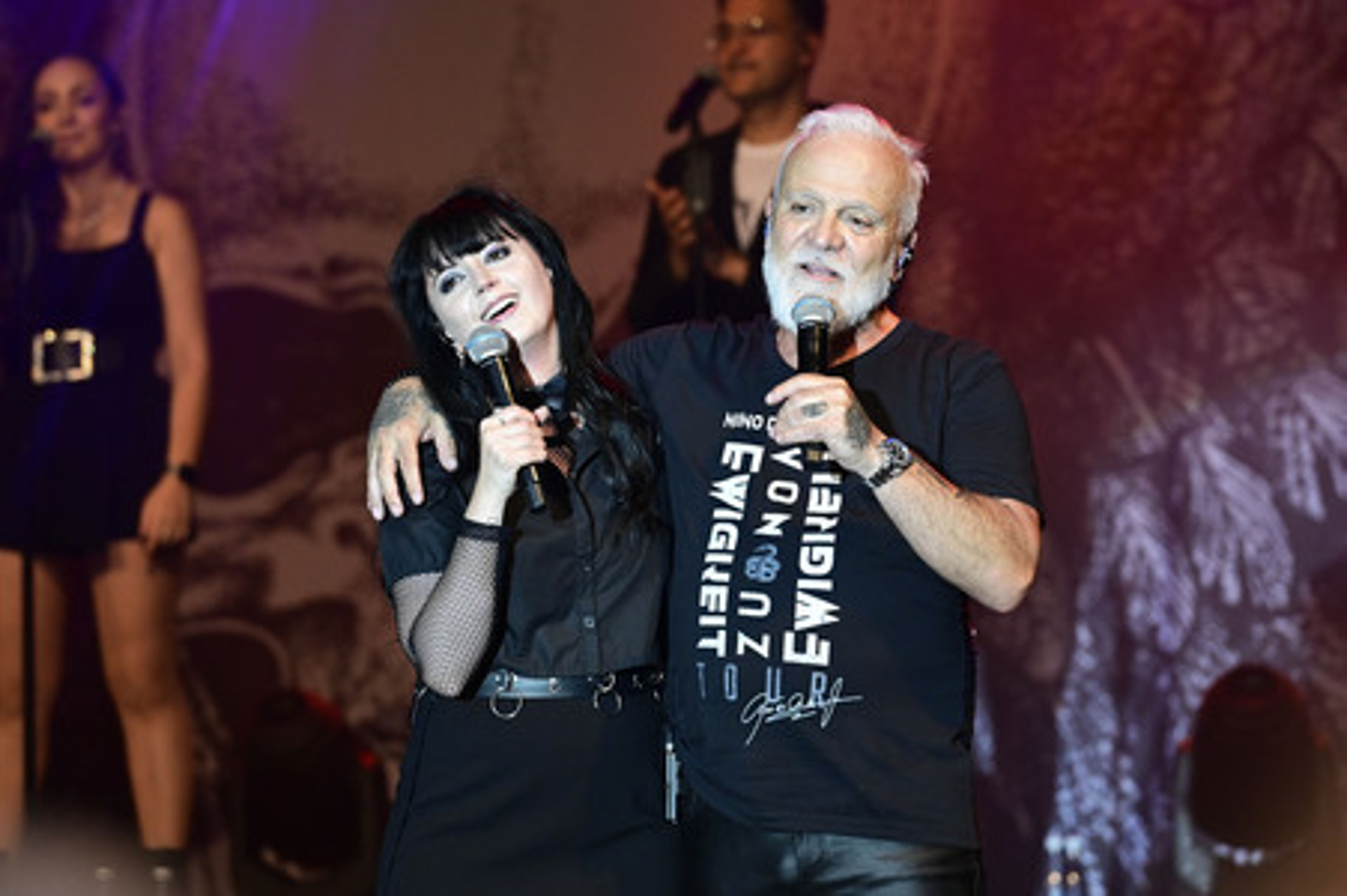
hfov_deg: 10.6
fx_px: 7291
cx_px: 674
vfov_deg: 7.0
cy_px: 448
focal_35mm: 195
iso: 3200
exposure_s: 1/640
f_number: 4.5
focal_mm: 195
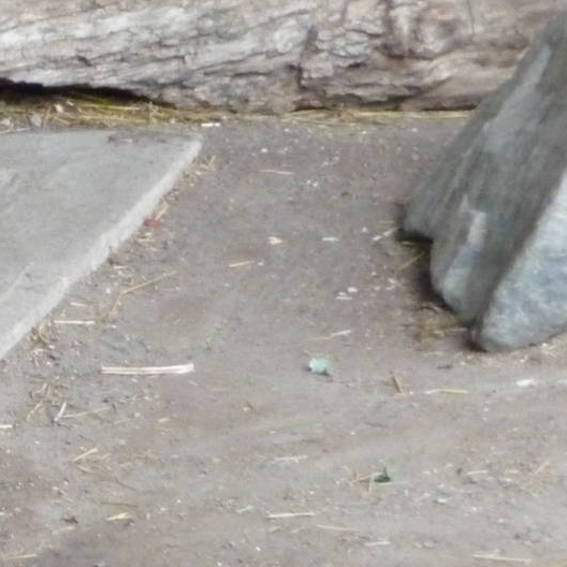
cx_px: -224
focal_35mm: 394
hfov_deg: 4.4
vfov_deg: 4.4
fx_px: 7301
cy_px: 368
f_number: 4.8
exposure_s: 1/60
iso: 800
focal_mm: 25.2
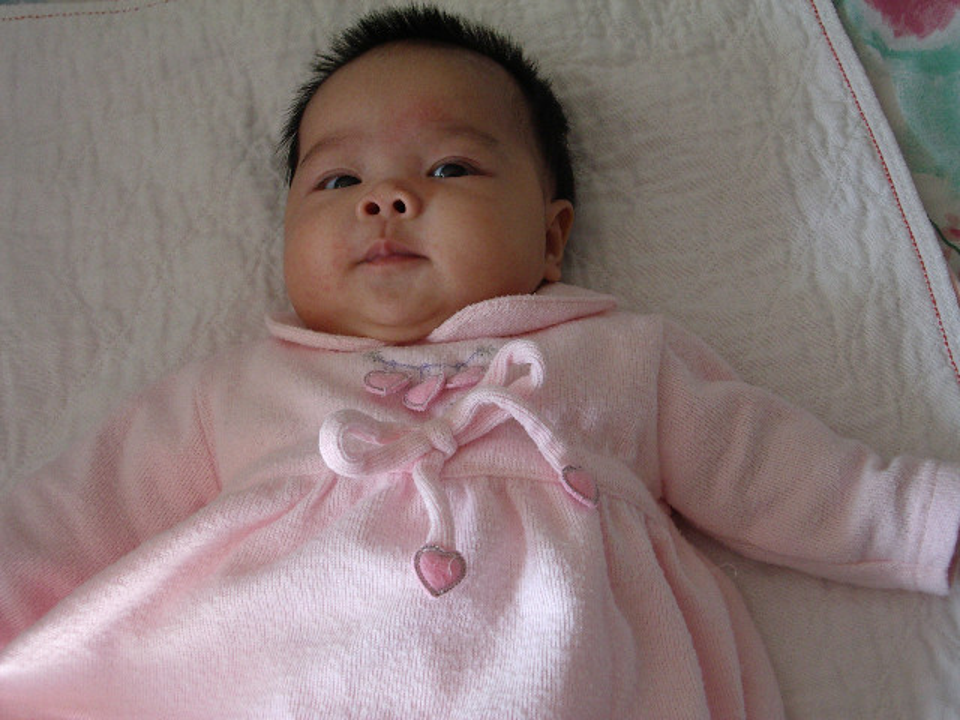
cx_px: 480
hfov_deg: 36.8
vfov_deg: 28.0
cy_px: 360
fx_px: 1442
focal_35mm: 52
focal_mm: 7.8
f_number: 3
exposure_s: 1/80
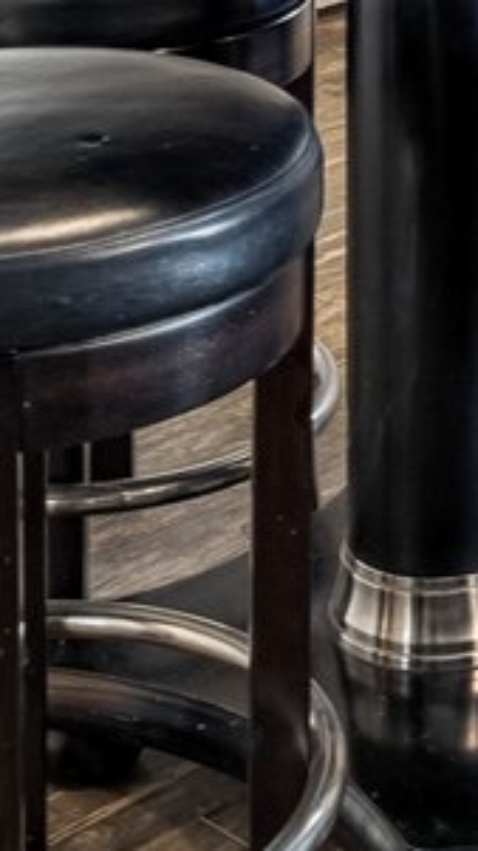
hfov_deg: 10.4
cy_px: -657
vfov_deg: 16.1
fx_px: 2572
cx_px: 585
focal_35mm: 114
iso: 200
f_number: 7.1
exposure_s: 1/15
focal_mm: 16
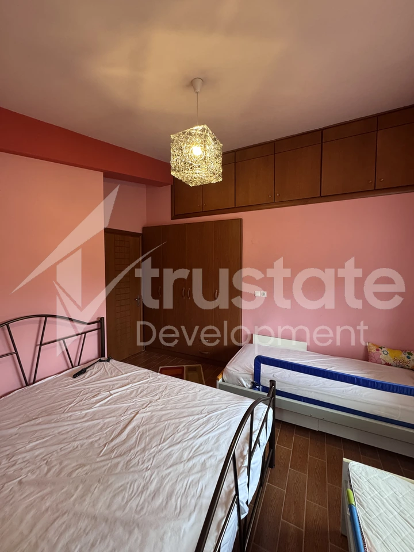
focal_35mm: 14
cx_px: 207
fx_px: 223
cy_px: 276
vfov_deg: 102.1
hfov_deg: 85.7
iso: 320
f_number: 2.2
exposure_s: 1/50
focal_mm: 2.22
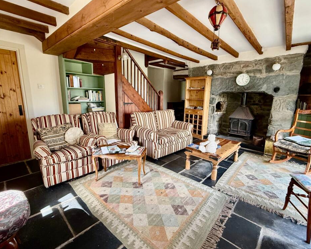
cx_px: 157
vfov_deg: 84.0
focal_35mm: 15
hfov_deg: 96.8
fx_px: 138
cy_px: 123
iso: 320
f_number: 2.2
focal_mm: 2.22
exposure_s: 1/99
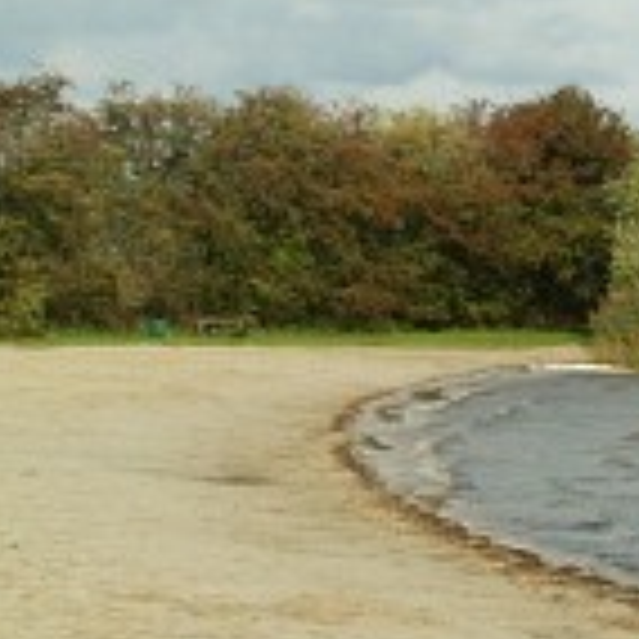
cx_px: 994
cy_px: 259
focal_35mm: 143
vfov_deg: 12.2
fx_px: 2987
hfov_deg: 11.6
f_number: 4.8
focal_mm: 35
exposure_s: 1/2000
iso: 400
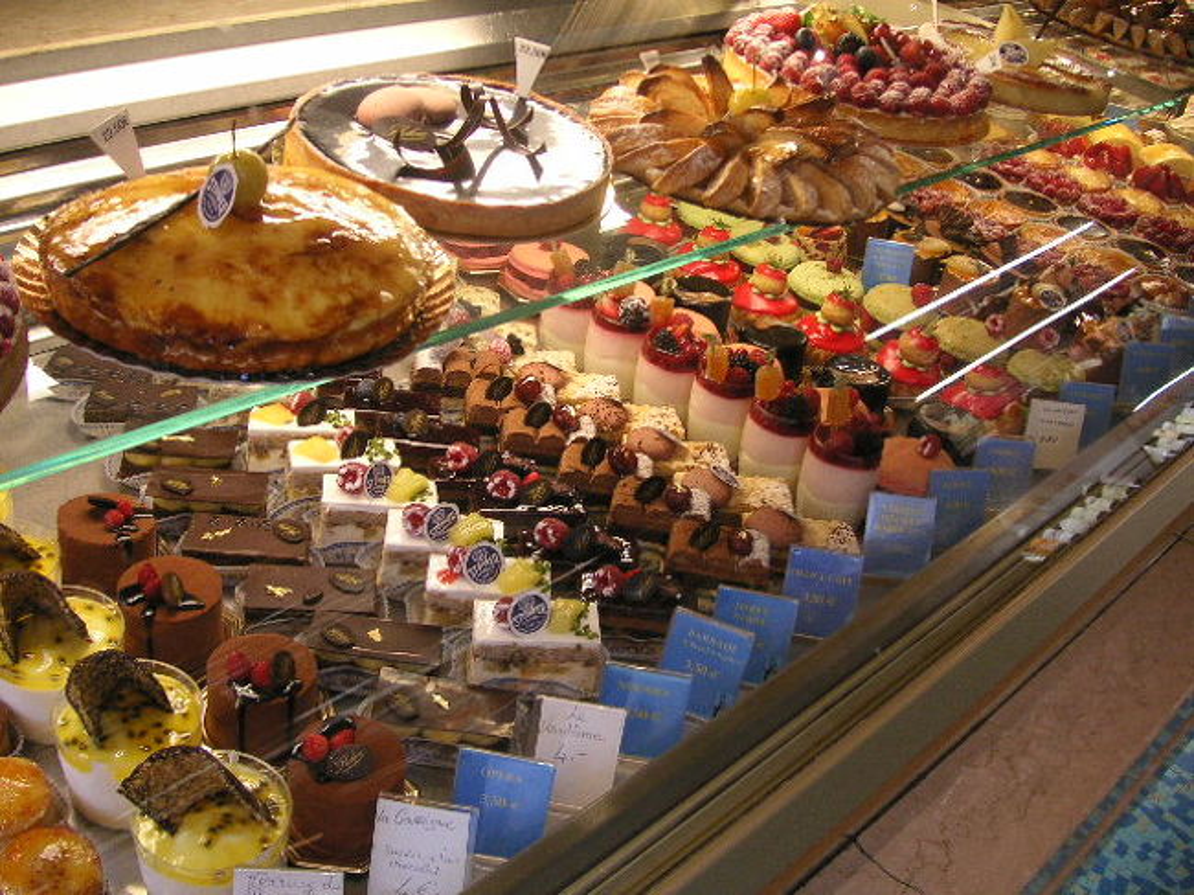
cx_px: 597
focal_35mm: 37
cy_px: 448
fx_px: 1276
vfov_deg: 38.6
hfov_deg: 50.2
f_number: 2.8
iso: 80
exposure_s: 1/45
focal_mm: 6.1
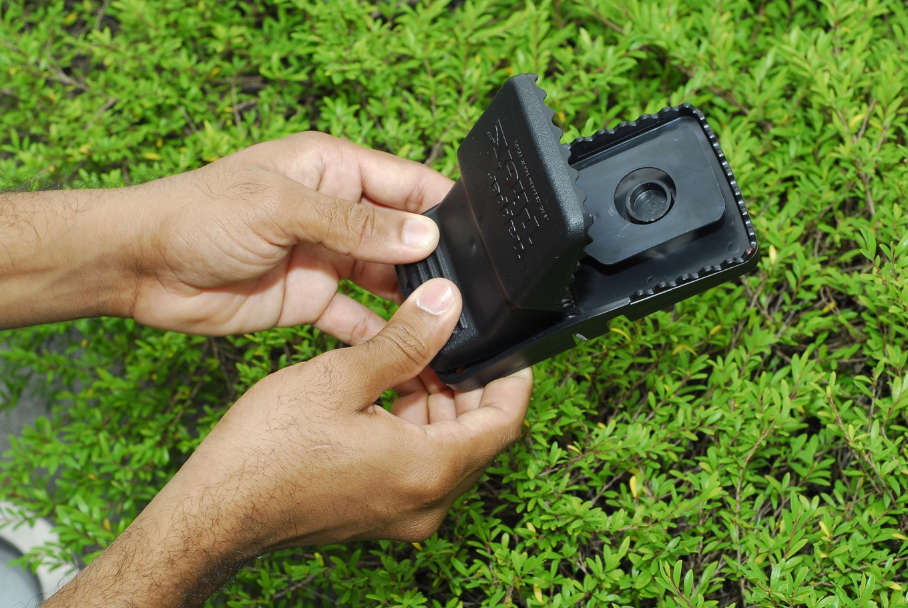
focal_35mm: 75
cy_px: 304
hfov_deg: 27.0
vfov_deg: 18.2
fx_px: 1894
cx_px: 454
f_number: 8
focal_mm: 50
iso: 320
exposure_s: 1/250
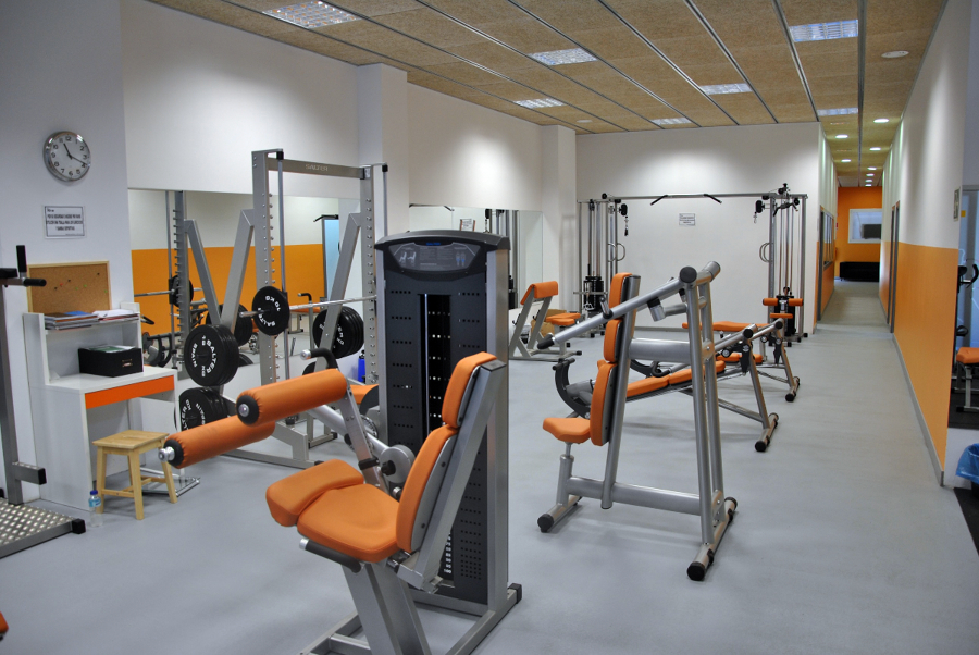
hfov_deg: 67.3
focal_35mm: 27
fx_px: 735
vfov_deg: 48.0
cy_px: 328
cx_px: 490
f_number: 3.5
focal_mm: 18
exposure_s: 1/30
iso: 200
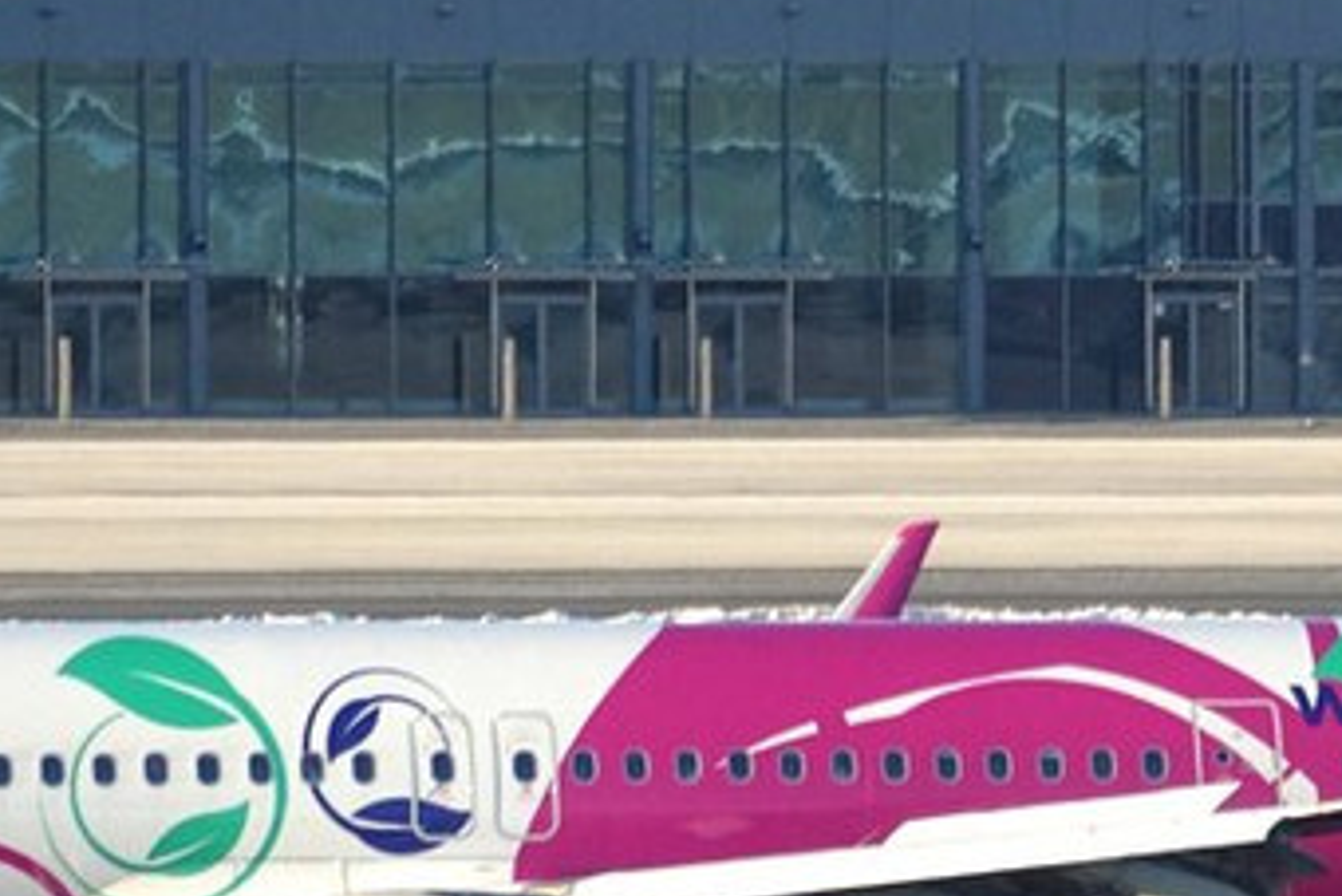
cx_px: 685
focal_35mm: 1765
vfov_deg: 0.8
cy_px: 411
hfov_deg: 1.2
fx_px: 65820
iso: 200
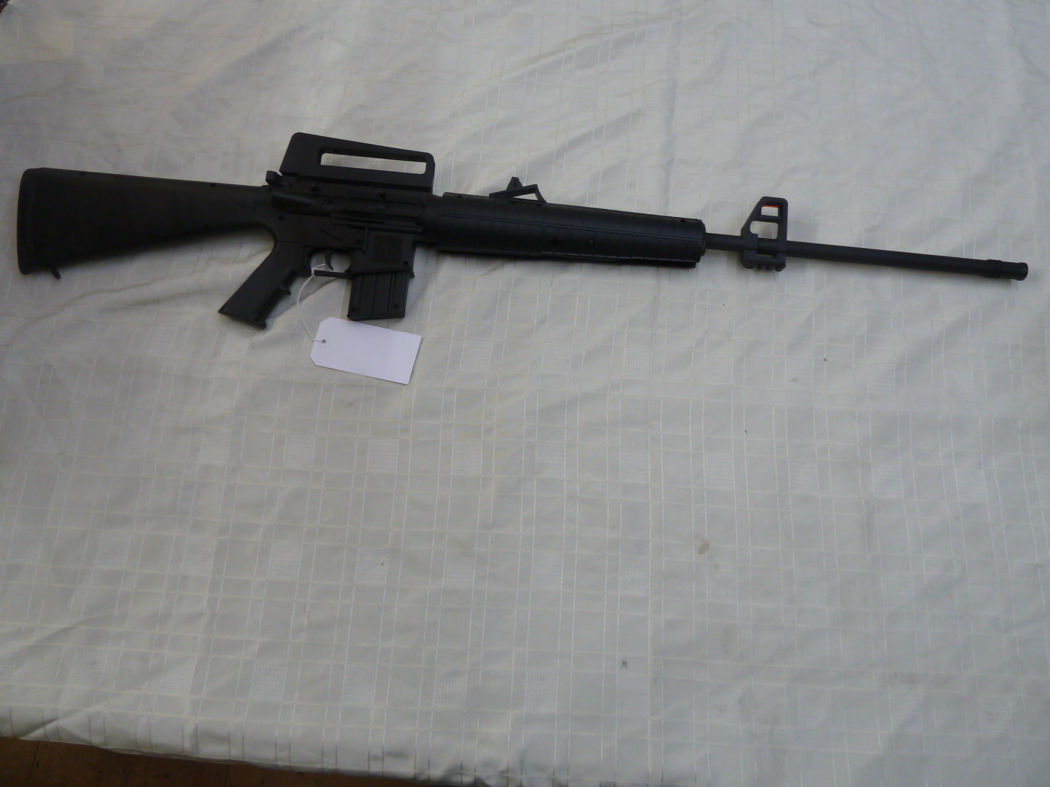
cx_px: 525
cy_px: 394
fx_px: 758
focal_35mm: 25
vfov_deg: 54.9
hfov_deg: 69.4
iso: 160
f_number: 3.3
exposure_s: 1/30
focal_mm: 4.1
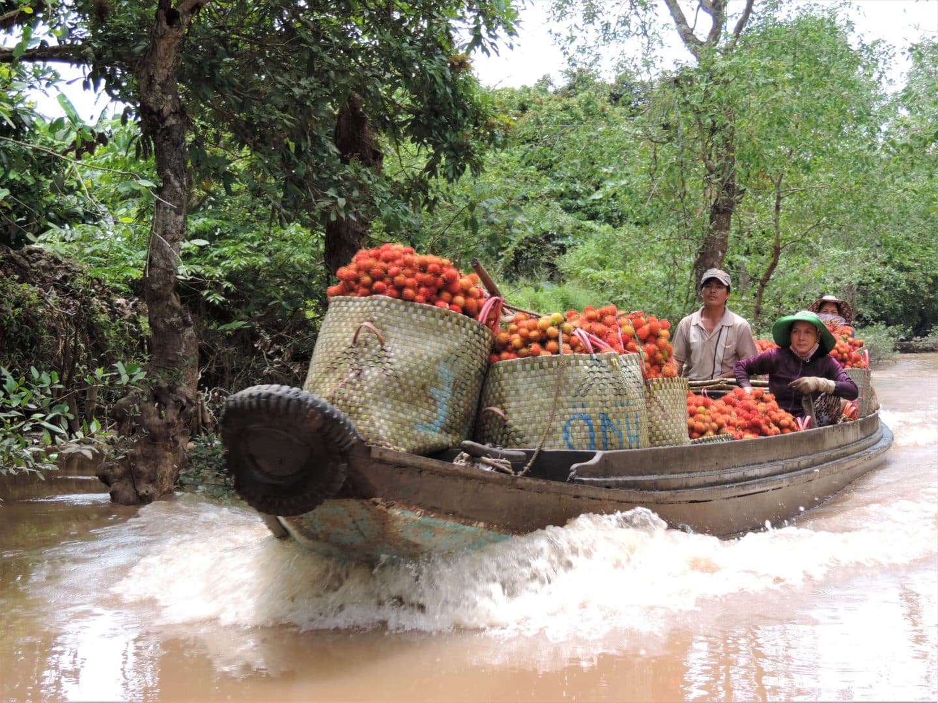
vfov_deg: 21.0
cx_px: 469
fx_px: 1897
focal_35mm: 70
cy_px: 352
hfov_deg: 27.8
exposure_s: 1/160
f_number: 3.9
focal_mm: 12.4
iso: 80
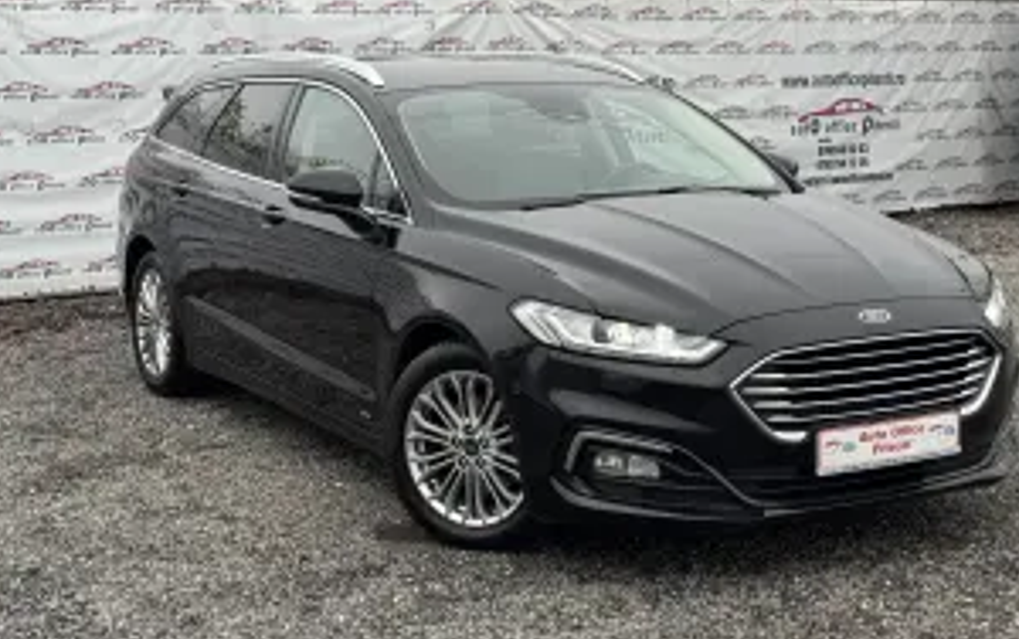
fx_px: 1695
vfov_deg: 21.3
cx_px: 588
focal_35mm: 61
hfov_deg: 33.4
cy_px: 316
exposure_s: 1/645
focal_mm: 6.76
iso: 64
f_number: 1.78
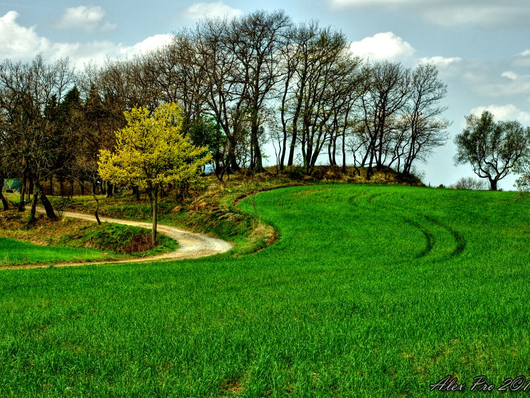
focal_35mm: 82
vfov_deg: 18.0
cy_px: 200
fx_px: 1255
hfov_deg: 23.8
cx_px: 248
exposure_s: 1/250
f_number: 11
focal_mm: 50
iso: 200
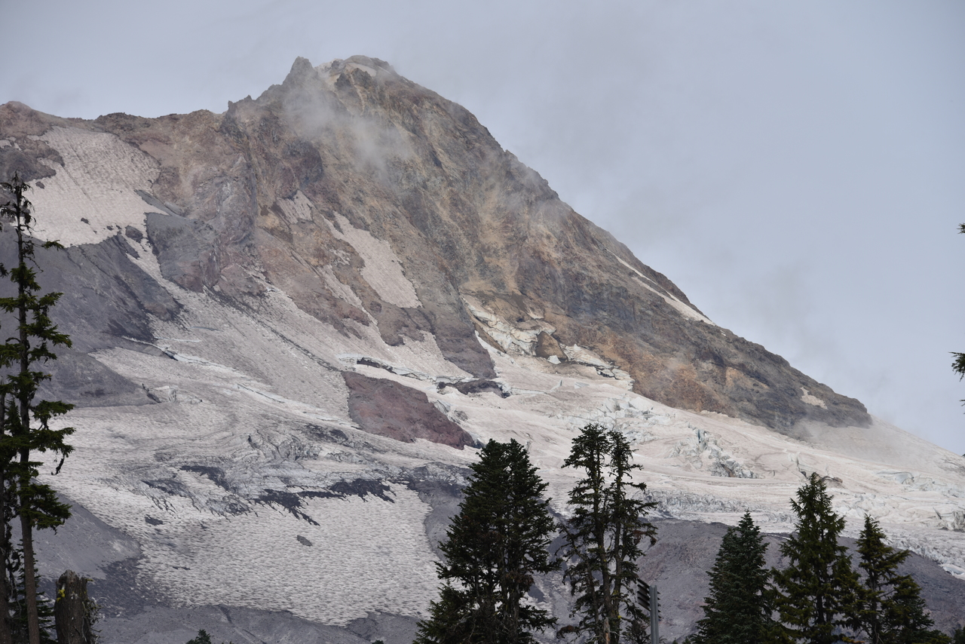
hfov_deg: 11.4
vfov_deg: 7.6
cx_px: 482
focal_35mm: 180
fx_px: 4826
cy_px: 322
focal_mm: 180
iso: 100
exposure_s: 1/400
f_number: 9
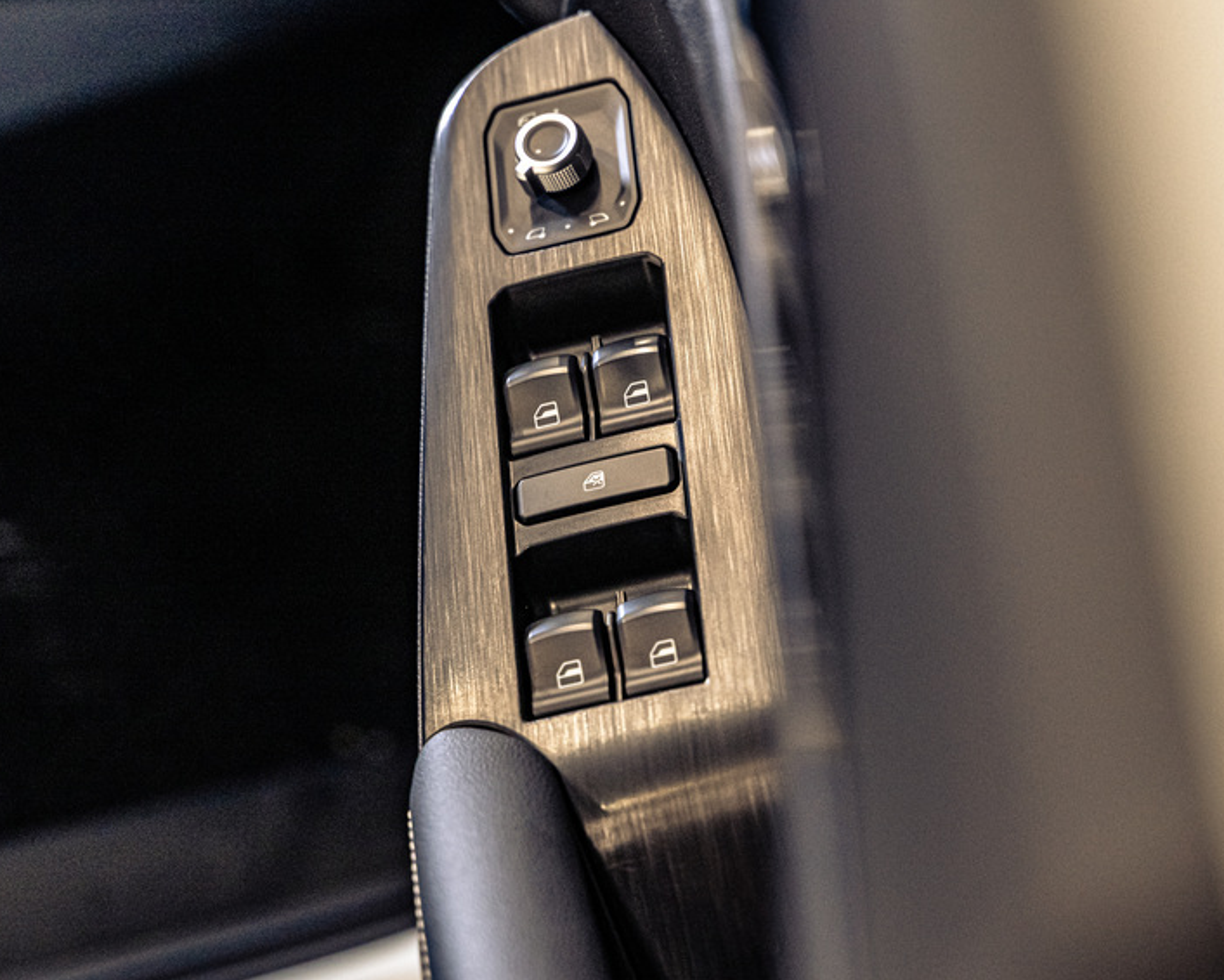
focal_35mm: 102
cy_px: 517
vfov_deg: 15.1
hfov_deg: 18.8
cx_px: 750
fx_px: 3696
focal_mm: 75
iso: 1600
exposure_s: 1/125
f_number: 4
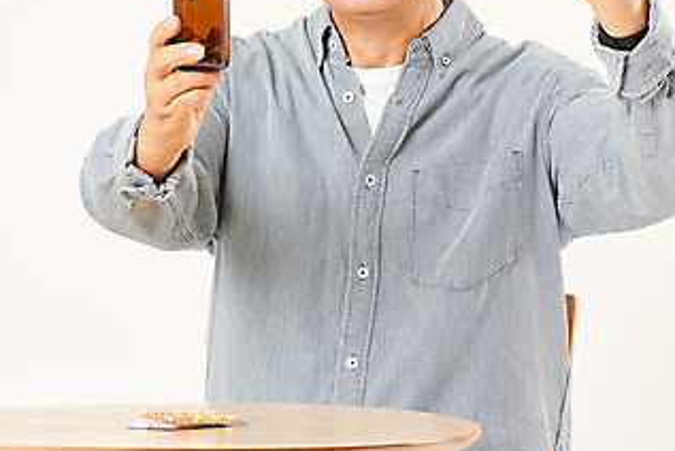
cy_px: 89
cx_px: 188
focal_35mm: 274
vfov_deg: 5.0
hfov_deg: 7.5
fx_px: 5142
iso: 100
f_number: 8
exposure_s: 1/125
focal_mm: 145
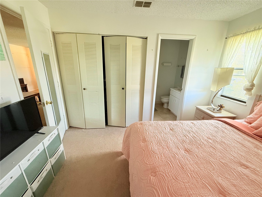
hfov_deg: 102.1
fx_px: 106
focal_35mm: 14
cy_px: 98
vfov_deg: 85.7
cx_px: 131
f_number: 2.2
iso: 400
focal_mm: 2.22
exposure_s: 1/60
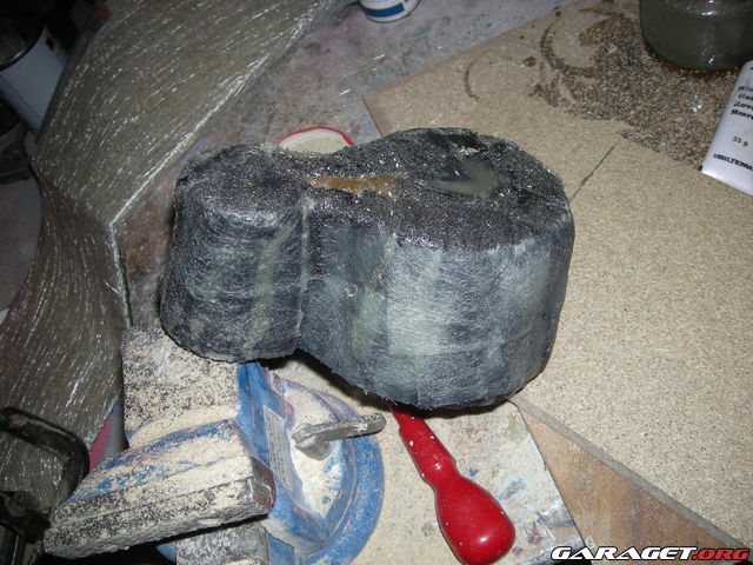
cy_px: 282
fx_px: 761
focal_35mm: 35
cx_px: 376
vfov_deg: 40.7
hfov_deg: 52.6
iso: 50
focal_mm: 5.7
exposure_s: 1/60
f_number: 2.8
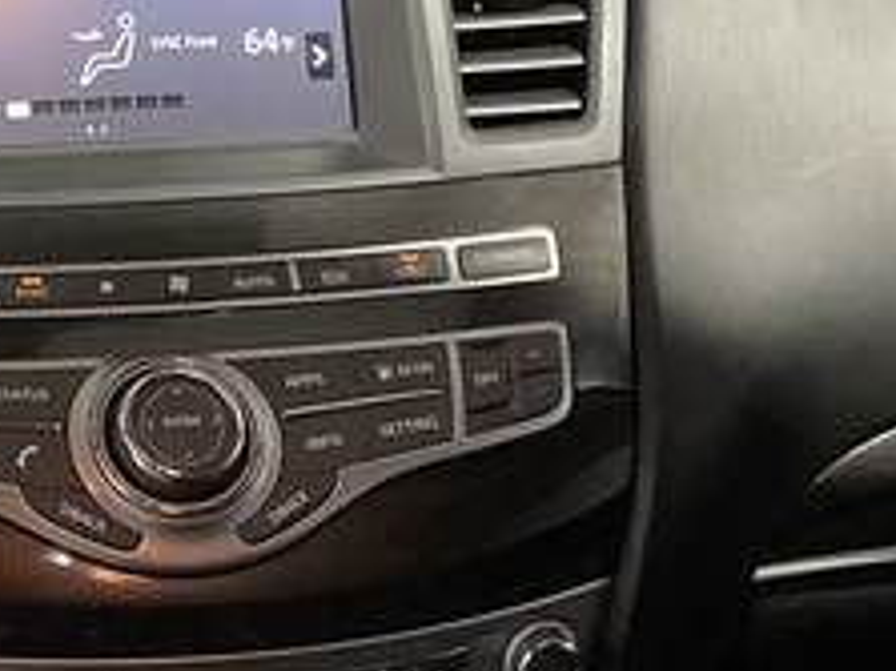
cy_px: -36
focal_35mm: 125
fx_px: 3234
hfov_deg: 15.2
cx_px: -193
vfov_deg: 11.7
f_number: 1.8
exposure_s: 1/50
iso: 80
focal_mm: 3
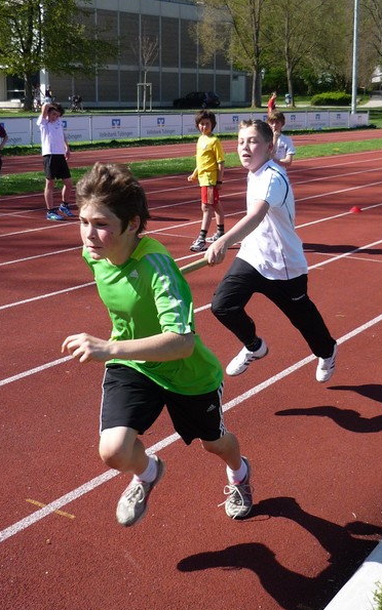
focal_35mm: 47
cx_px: 220
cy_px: 238
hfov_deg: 27.4
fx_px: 783
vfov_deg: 42.4
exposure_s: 1/1000
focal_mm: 5.5
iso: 100
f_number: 2.8
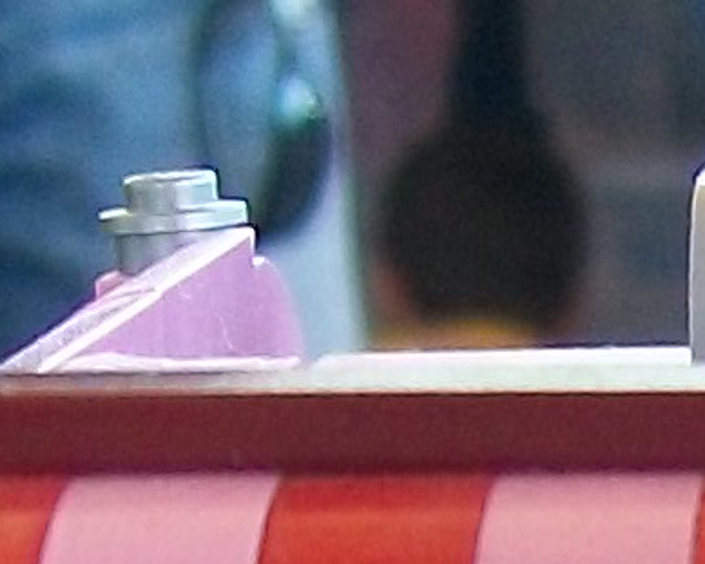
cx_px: 1466
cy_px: 2104
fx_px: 6154
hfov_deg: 6.4
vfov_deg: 4.8
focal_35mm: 295
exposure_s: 1/60
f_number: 2.7
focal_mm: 6
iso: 82
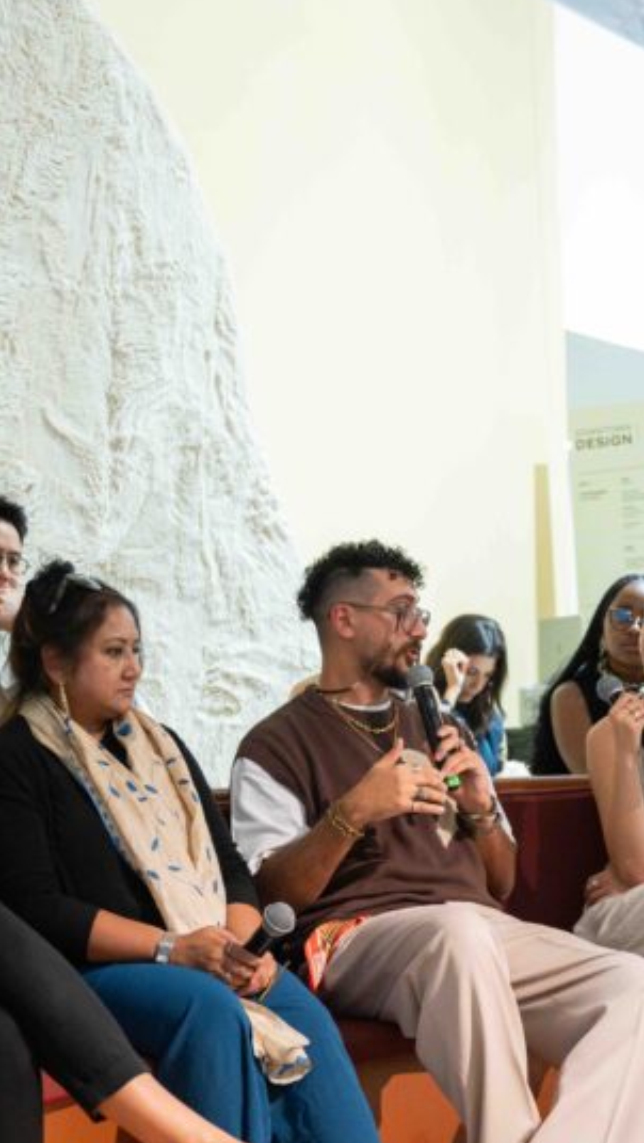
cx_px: 419
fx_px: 2183
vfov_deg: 29.1
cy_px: 802
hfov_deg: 16.7
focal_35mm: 72
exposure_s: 1/160
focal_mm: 36
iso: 5000
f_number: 2.8
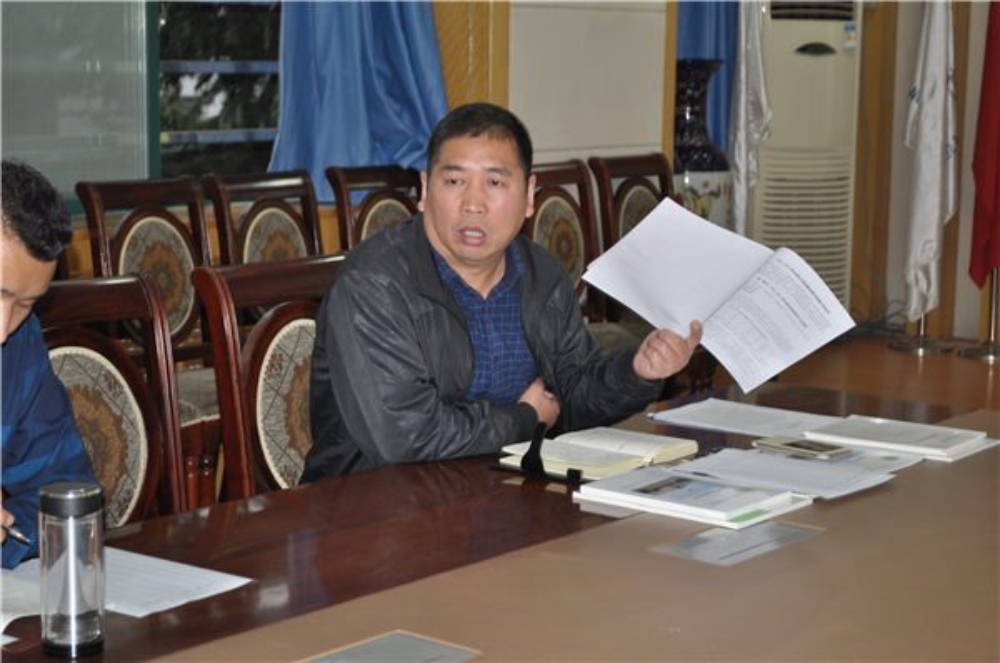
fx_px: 1997
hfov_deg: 28.1
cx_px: 500
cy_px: 332
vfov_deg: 18.9
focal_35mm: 72
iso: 320
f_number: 5.3
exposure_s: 1/30
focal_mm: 48
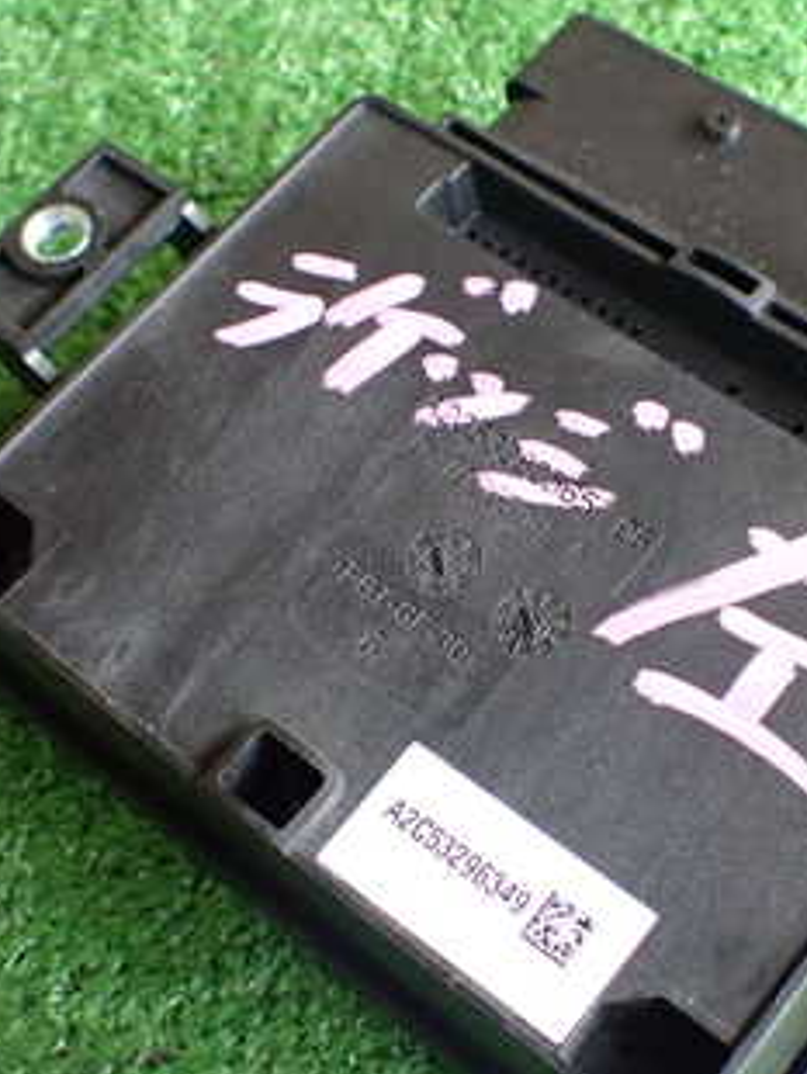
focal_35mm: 58
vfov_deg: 33.2
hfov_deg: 25.1
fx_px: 1800
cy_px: 579
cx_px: 540
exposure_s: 1/80
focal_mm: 5.4
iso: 800
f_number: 2.3
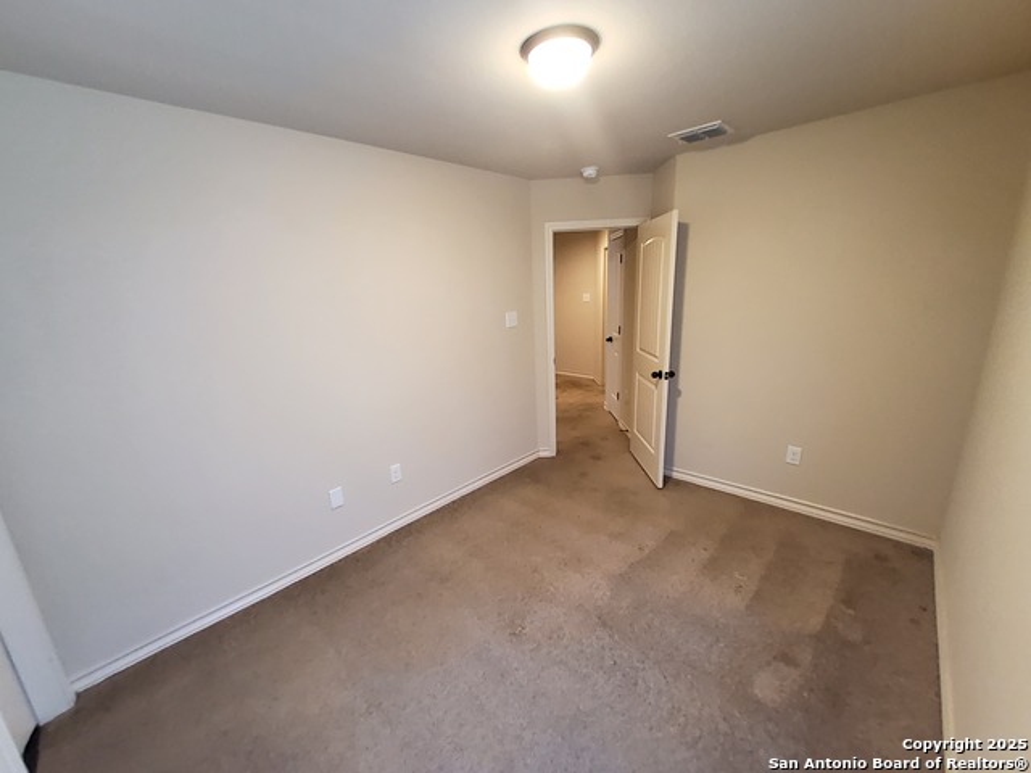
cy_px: 386
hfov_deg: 106.2
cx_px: 516
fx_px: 387
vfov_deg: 89.9
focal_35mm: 13
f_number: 2.2
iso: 320
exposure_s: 1/30
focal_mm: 1.13
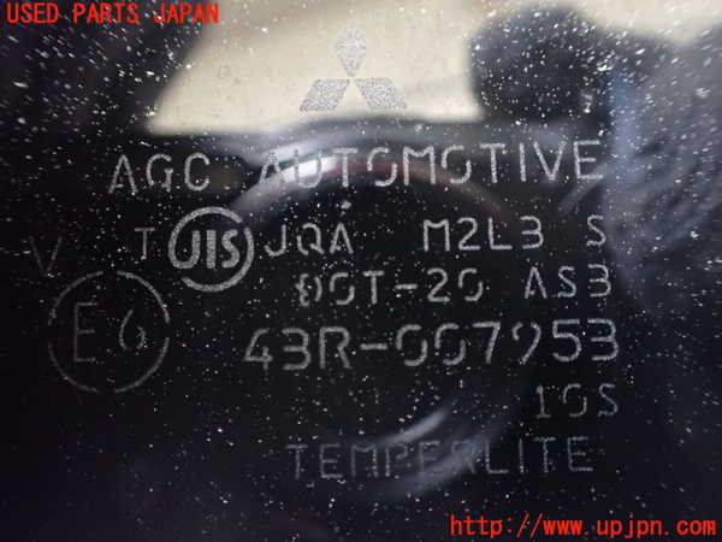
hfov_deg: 60.0
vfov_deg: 46.8
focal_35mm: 30
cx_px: 361
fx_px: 626
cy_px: 271
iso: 1600
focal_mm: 5.4
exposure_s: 1/20
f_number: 2.3
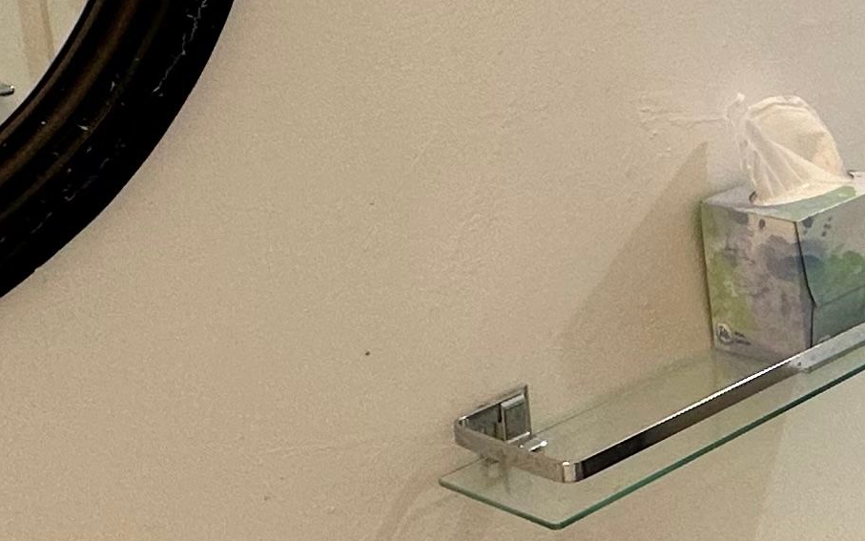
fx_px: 1556
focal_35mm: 66
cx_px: 1266
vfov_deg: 19.0
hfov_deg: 24.7
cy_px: -41
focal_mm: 2.22
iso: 125
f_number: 2.2
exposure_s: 1/120
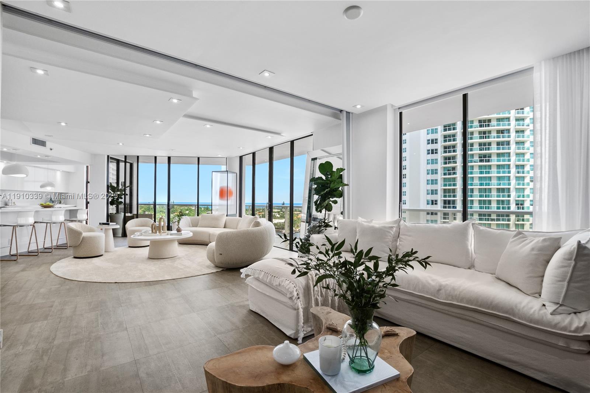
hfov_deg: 100.4
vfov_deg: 77.3
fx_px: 246
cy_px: 196
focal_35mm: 15
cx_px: 295
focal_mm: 10
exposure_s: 1/50
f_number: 8
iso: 200
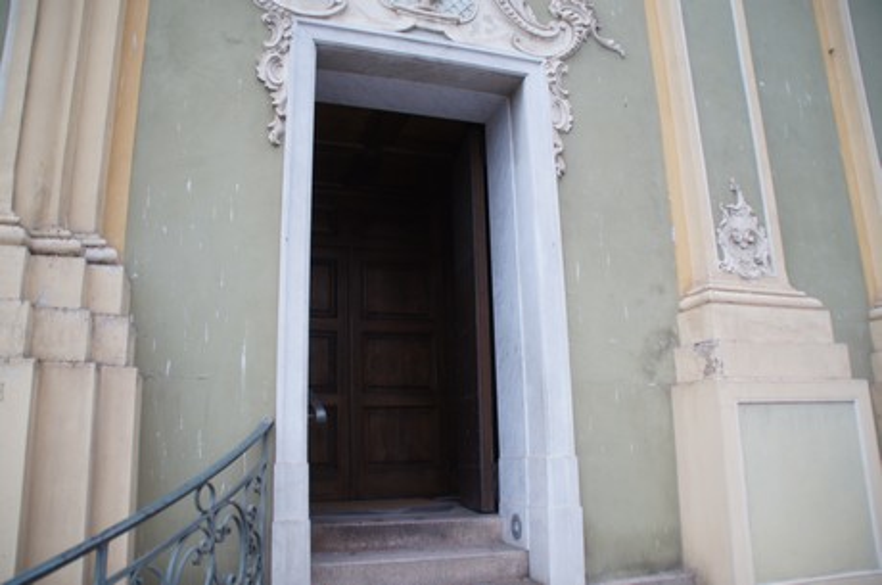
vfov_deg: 47.8
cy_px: 292
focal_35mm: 27
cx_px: 441
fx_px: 660
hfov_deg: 67.5
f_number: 3.5
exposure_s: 1/30
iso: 100
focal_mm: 18
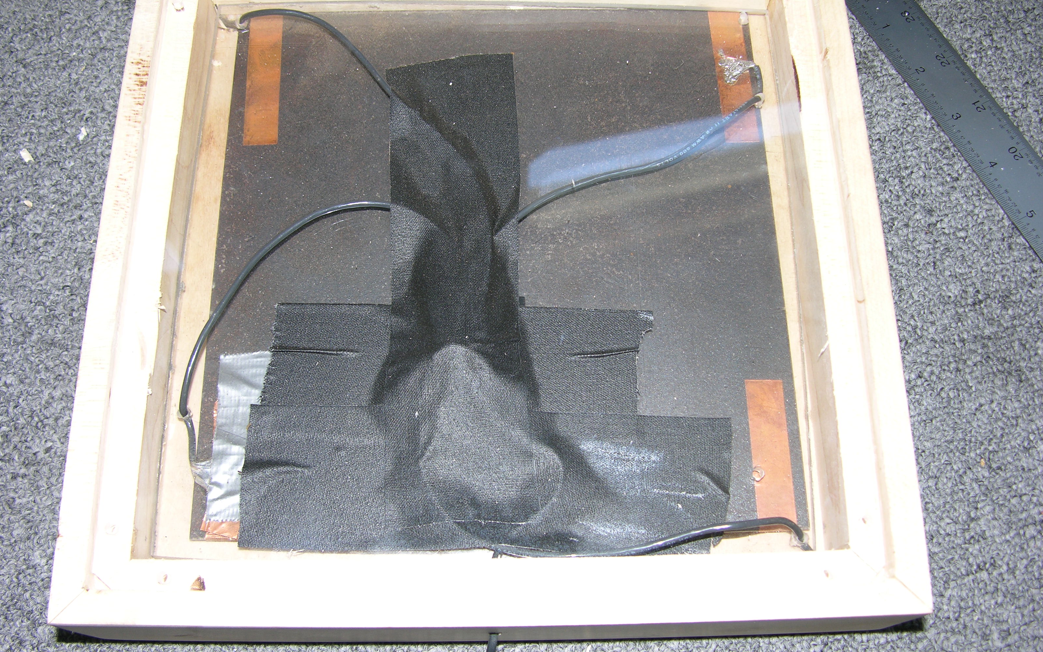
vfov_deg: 33.6
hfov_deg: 51.5
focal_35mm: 38
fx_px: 1080
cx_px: 517
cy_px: 324
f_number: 2.8
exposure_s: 1/60.1
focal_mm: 8.9
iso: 50
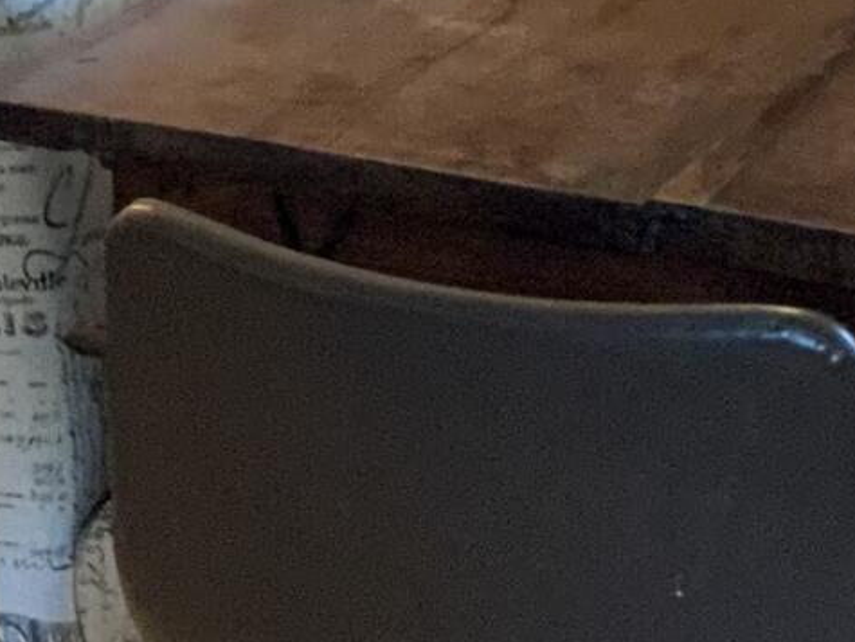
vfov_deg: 7.8
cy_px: -586
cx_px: -162
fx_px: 4523
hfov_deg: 10.6
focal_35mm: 183
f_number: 1.8
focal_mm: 3
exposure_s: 1/60
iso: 160
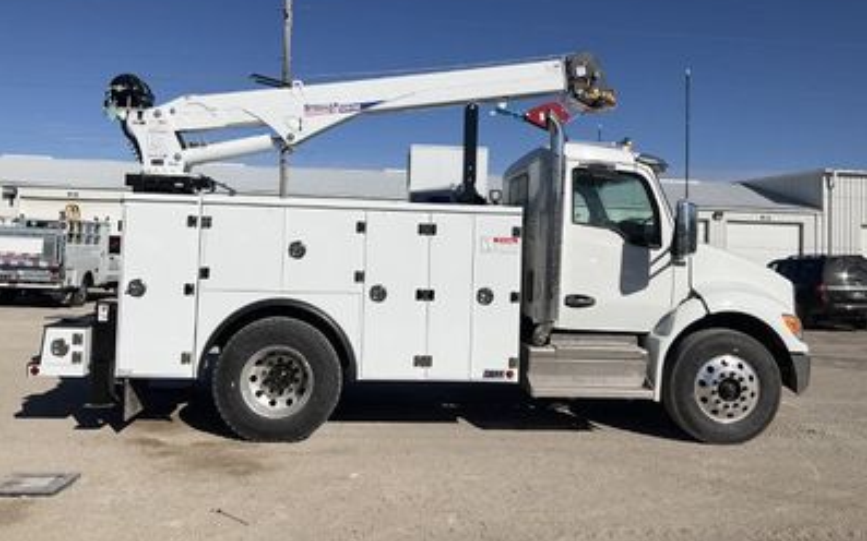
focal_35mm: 31
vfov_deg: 40.5
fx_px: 732
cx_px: 432
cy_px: 225
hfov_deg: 61.2
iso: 25
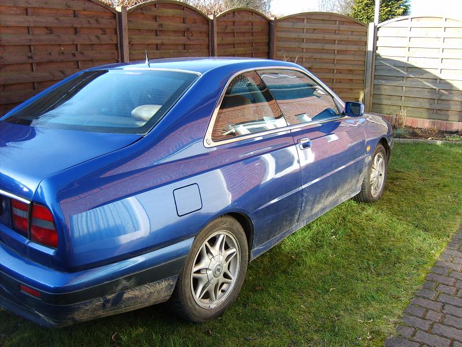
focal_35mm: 35
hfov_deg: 52.6
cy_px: 174
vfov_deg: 40.7
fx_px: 467
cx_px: 231
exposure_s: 1/125
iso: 50
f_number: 2.8
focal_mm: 5.8
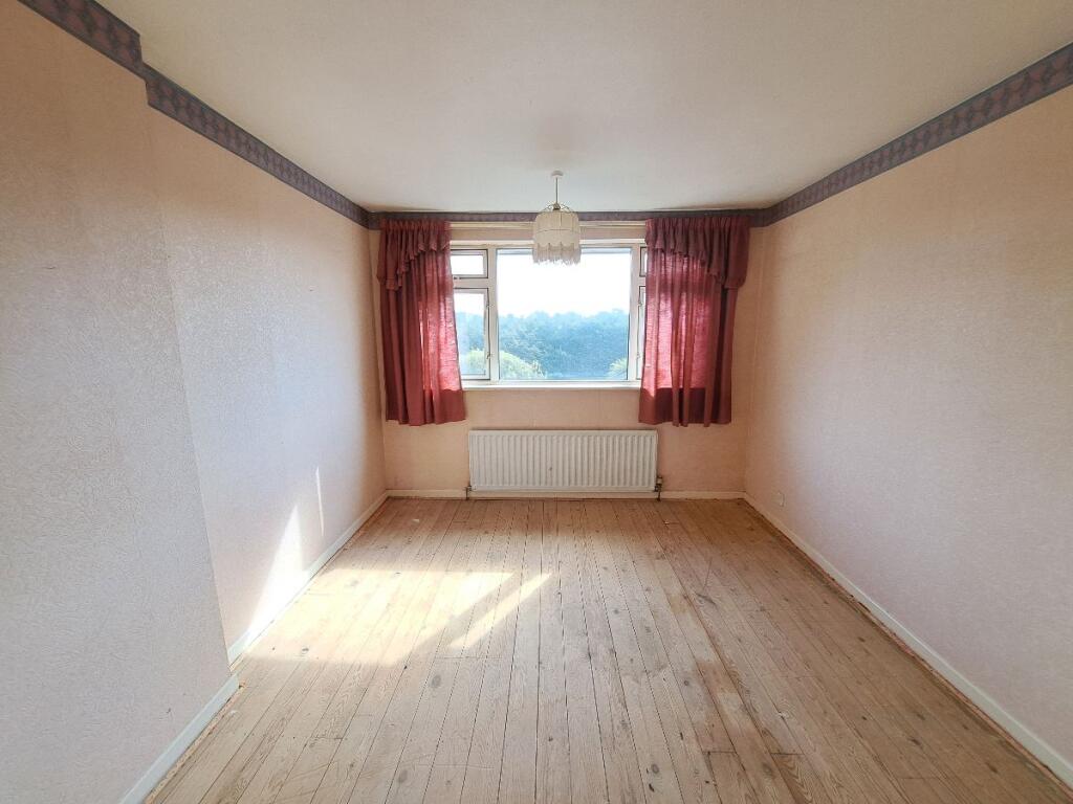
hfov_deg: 106.2
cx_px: 536
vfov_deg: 89.9
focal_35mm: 13
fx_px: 403
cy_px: 402
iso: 50
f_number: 2.2
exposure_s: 1/101
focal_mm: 1.74
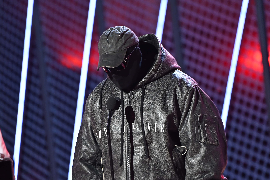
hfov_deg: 4.3
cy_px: 90
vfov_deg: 2.9
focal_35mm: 481
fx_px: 3607
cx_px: 135
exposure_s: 1/100
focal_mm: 400
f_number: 5.6
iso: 3200
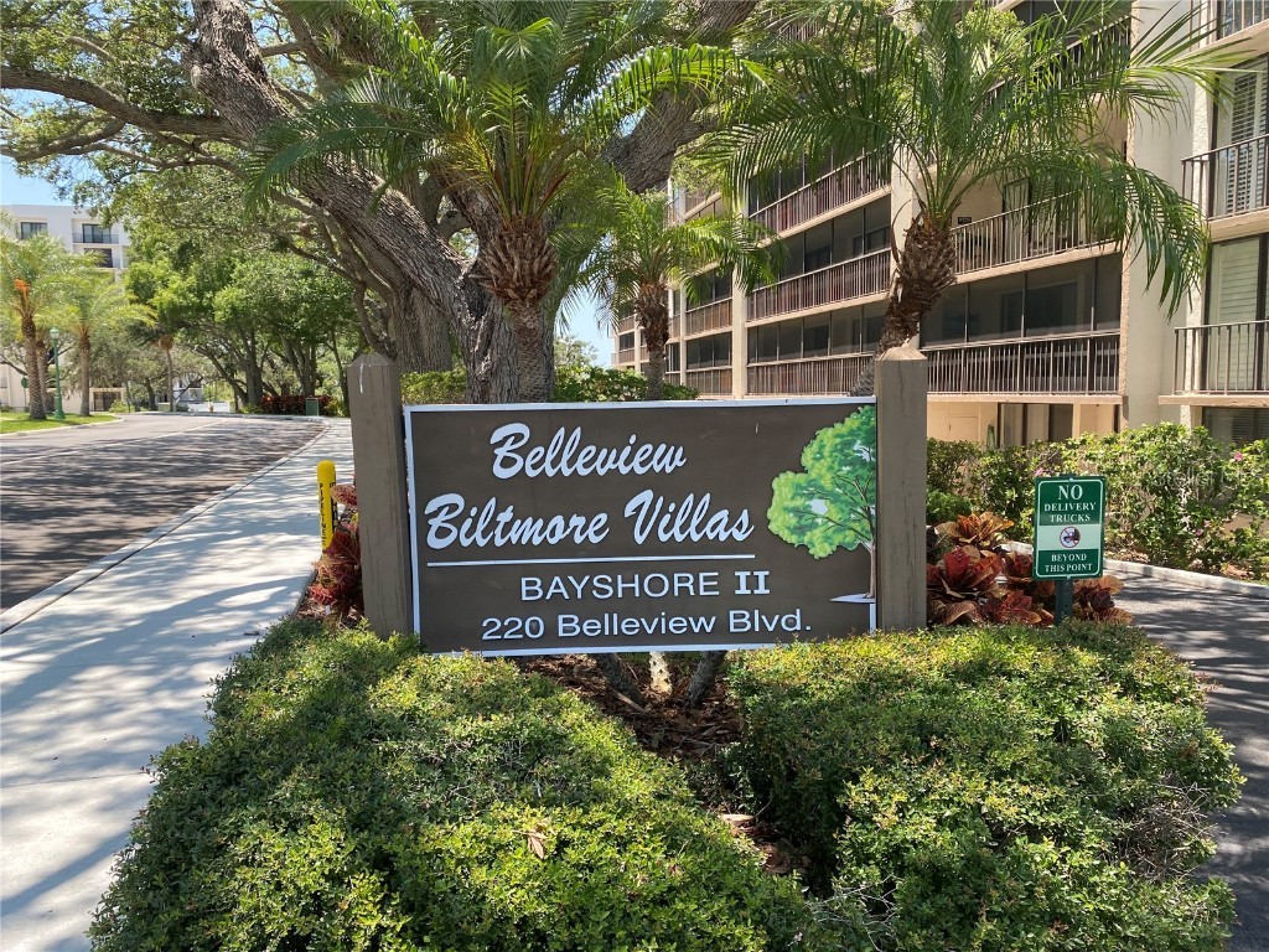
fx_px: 953
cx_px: 634
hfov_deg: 67.3
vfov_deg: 53.1
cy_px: 476
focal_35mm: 26
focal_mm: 4.25
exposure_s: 1/637
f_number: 1.8
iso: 32
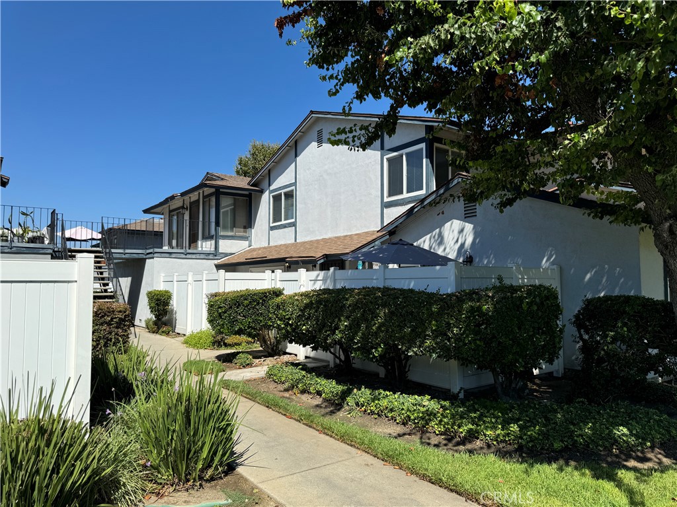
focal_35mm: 24
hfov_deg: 71.6
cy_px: 254
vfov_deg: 56.8
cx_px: 338
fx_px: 469
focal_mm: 6.76
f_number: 1.78
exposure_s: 1/4608
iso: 80
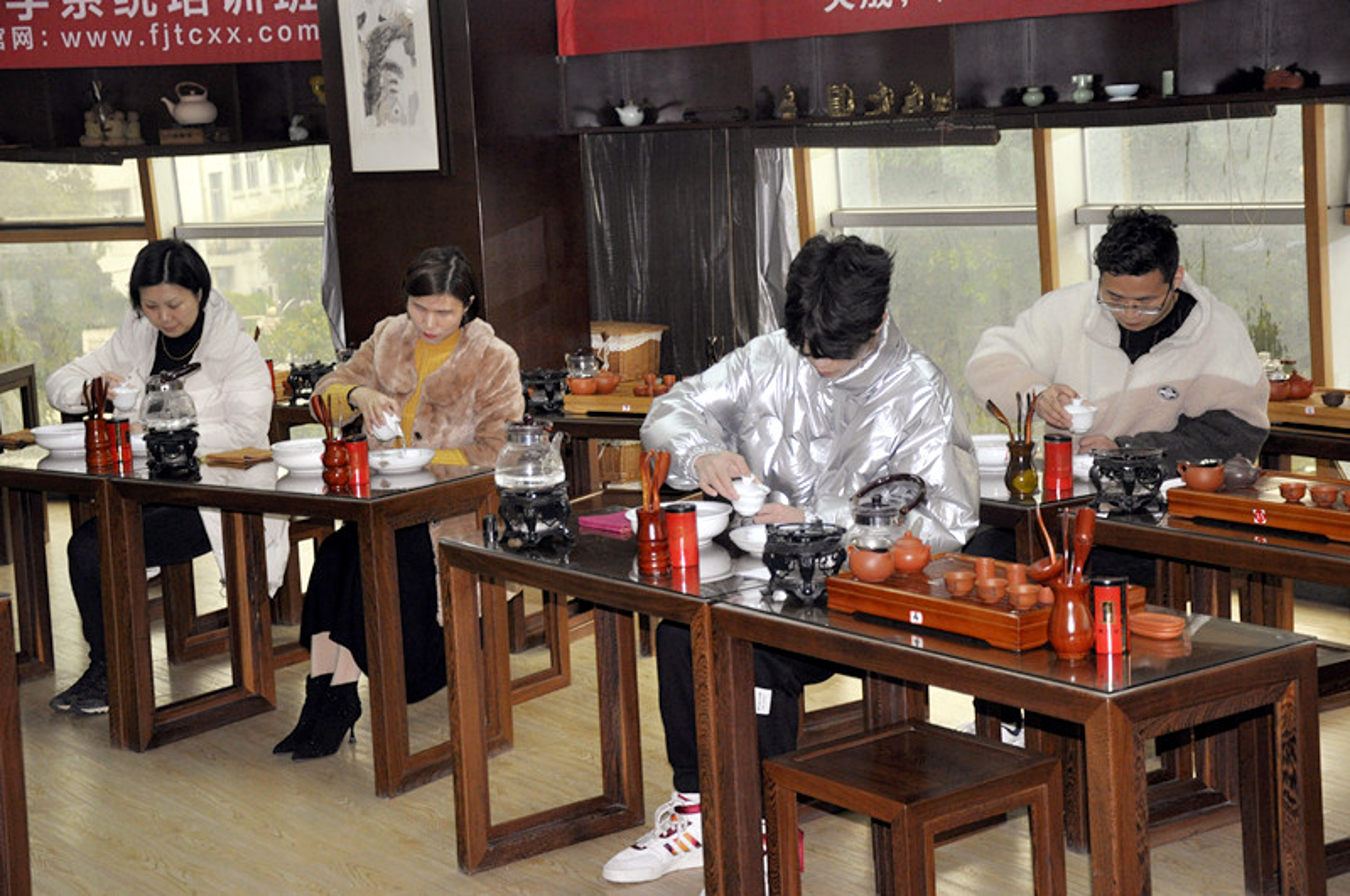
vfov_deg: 21.5
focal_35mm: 63
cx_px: 675
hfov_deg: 31.9
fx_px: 2359
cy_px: 448
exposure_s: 1/60
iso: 800
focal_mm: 42
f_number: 4.8
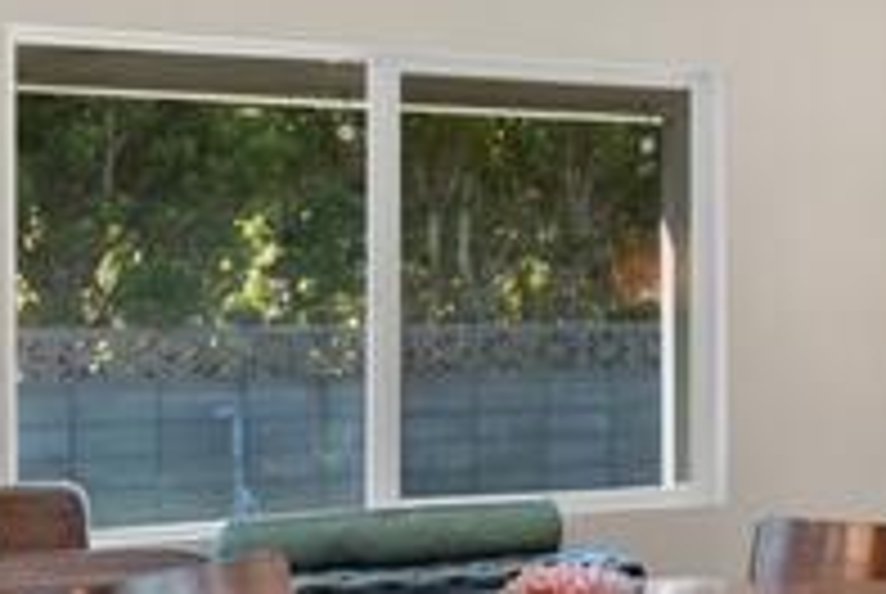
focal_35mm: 83
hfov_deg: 15.5
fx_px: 2046
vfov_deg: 16.5
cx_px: 2033
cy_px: 299
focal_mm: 16
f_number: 8
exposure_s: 1/6
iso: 64
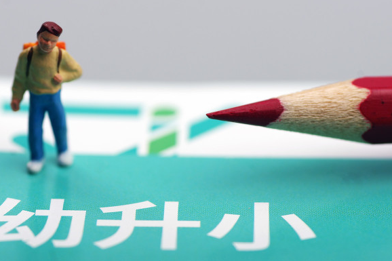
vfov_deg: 8.3
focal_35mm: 166
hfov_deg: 12.4
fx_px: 1807
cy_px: 127
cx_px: 180
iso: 100
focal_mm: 100
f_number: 5.6
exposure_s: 1/160
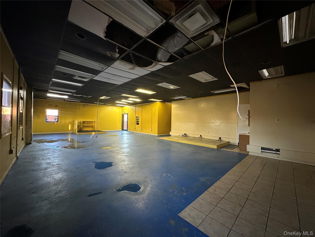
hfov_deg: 102.1
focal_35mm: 14
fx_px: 127
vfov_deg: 85.7
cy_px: 118
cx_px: 158
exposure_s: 1/60
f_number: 2.2
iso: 800
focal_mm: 2.22
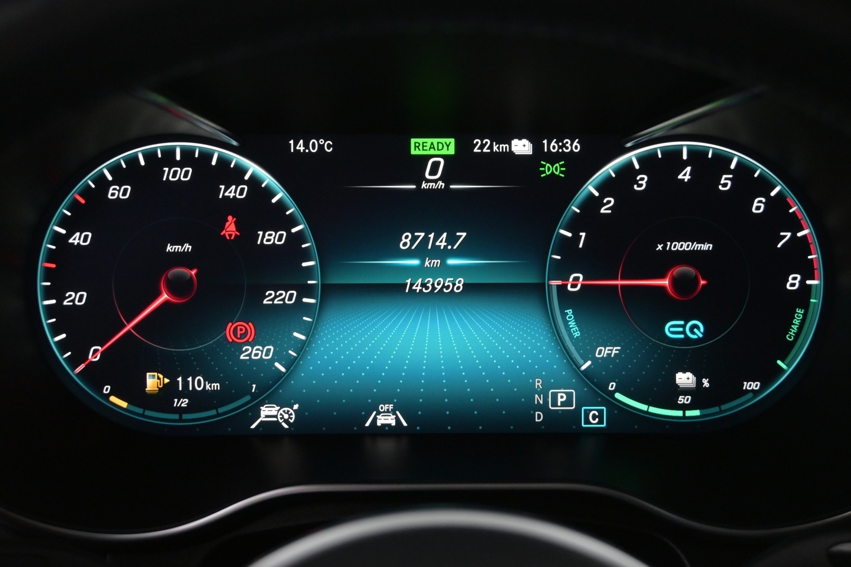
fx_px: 1170
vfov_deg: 27.3
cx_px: 426
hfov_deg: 40.0
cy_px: 284
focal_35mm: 50
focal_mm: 33
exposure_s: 1/50
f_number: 5
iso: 2500
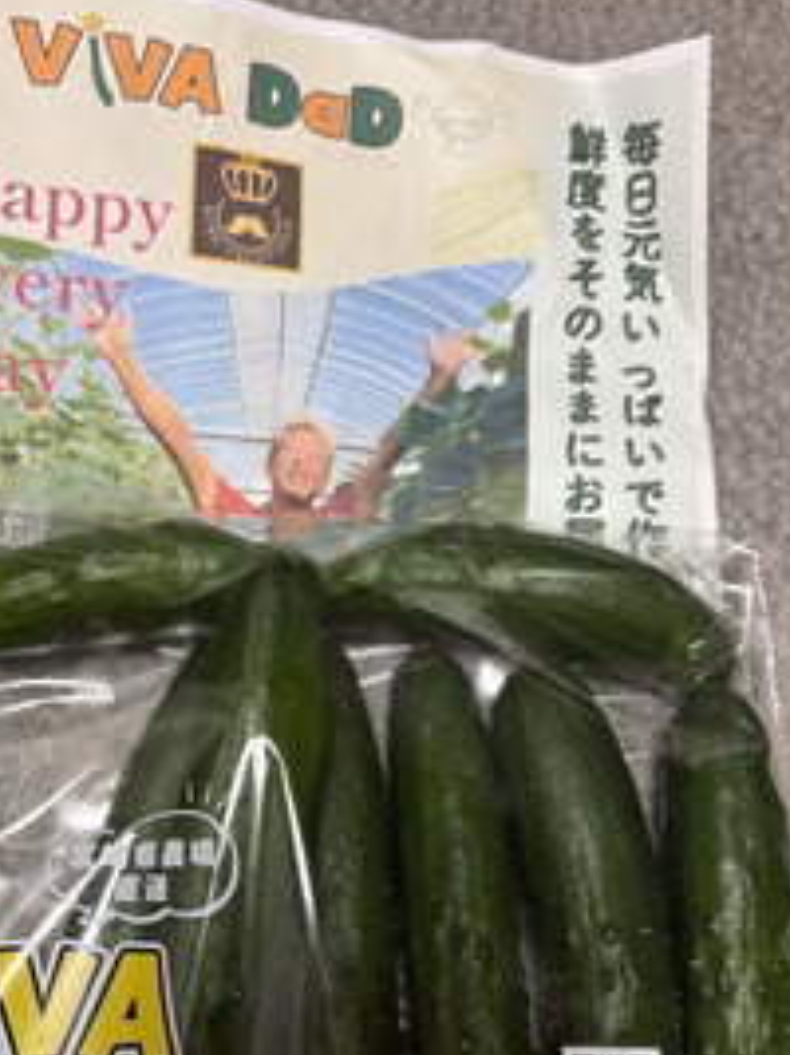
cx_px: 296
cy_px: 739
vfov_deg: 46.8
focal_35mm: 39
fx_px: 1188
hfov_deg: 36.6
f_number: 1.6
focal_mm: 5.96
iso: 500
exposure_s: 1/60
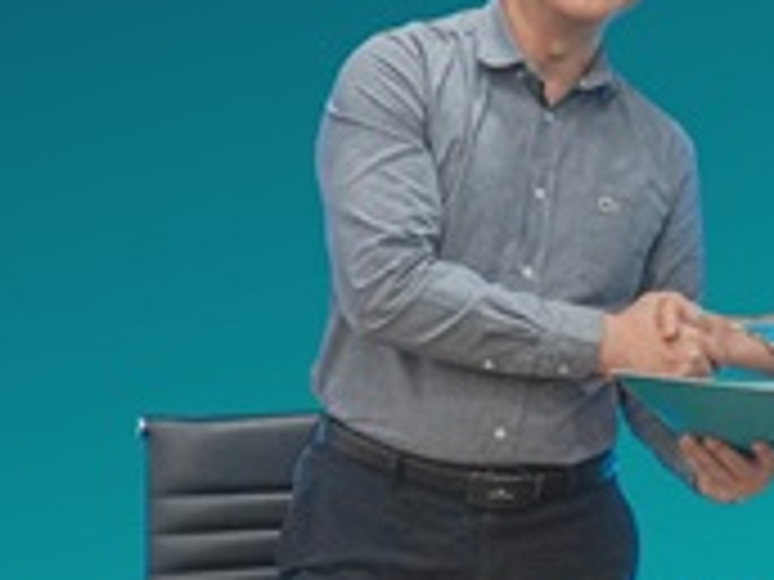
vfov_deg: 10.0
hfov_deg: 13.5
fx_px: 3265
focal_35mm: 146
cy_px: -76
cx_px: 594
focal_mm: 26
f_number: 4.5
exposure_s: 1/160
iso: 640
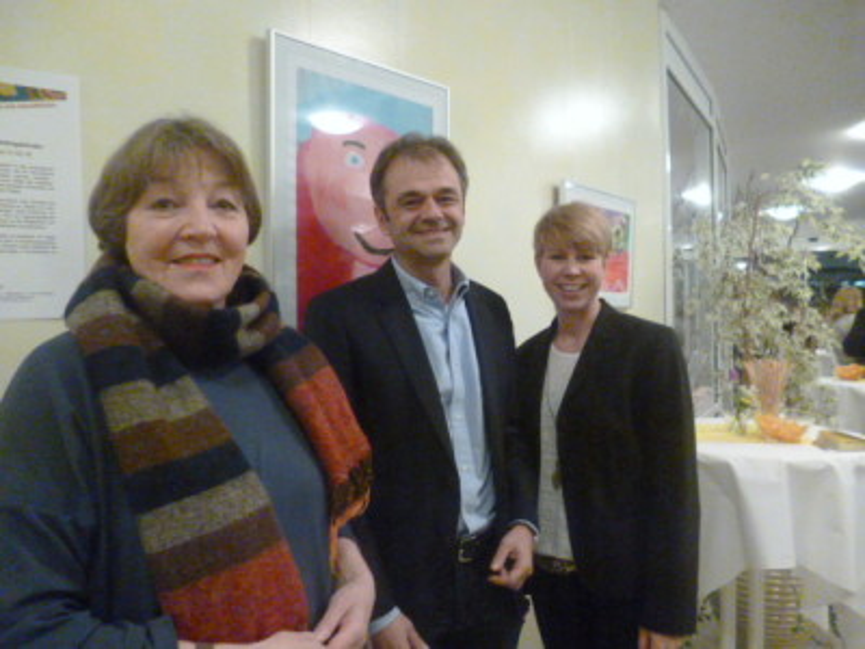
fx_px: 600
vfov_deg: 56.8
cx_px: 432
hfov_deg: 71.6
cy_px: 324
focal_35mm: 24
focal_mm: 4.3
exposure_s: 1/15
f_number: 2.5
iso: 800
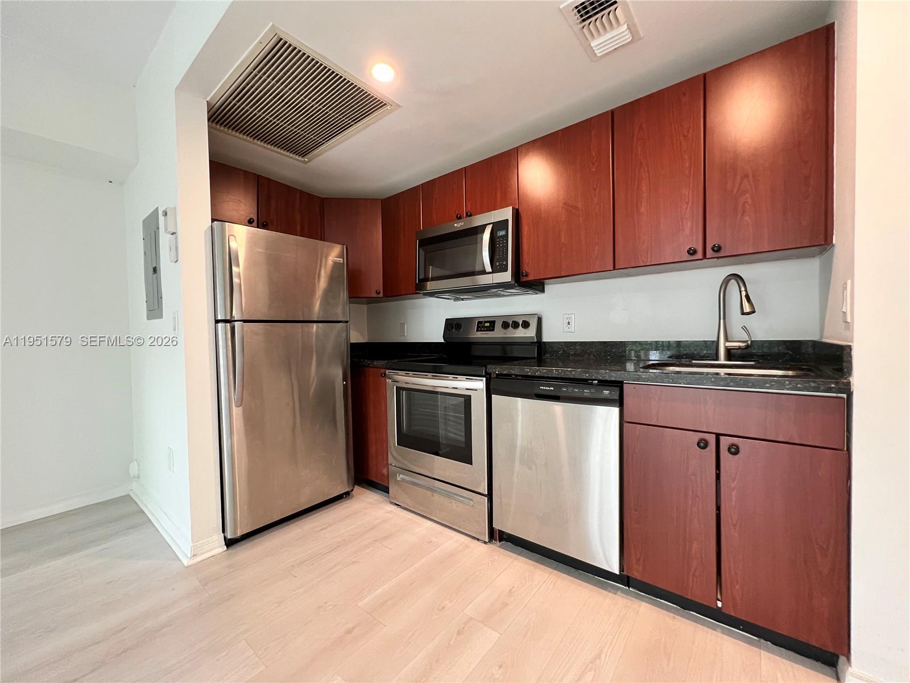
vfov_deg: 89.9
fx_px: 342
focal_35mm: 13
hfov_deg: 106.2
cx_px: 455
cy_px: 342
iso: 320
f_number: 1.8
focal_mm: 1.57
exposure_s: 1/60
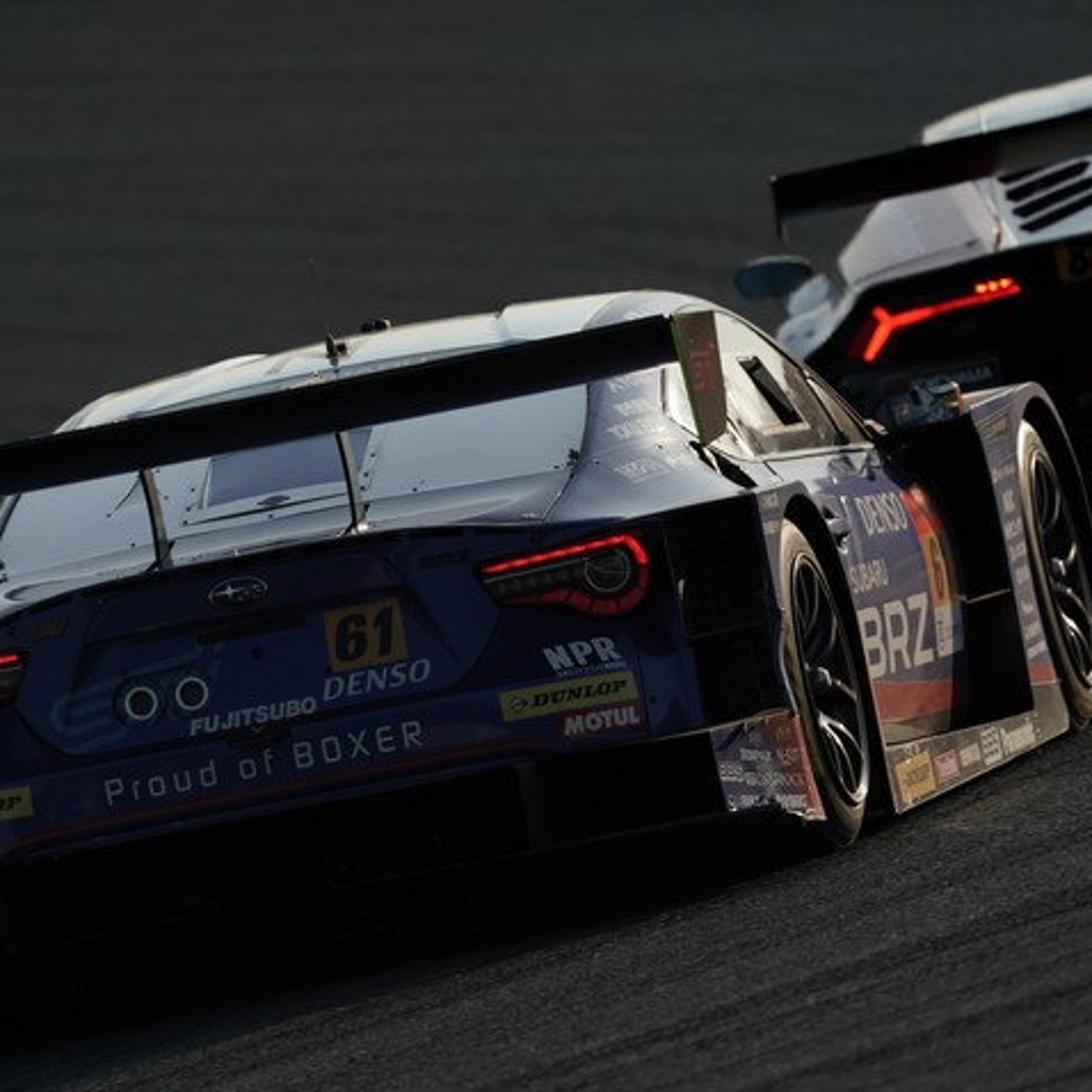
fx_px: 20986
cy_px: 546
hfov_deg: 3.0
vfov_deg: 3.0
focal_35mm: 588
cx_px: 489
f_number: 6.3
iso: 200
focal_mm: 459
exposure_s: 1/1000
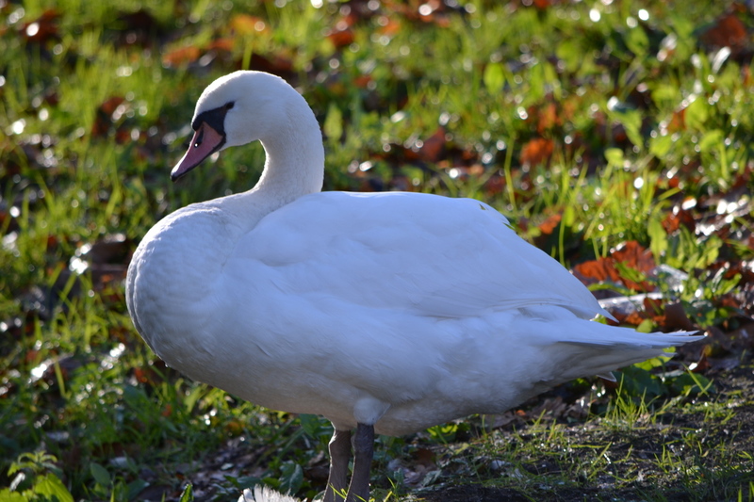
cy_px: 251
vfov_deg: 3.8
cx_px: 377
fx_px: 7538
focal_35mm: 360
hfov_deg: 5.7
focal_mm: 240
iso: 200
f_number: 5.3
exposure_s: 1/250
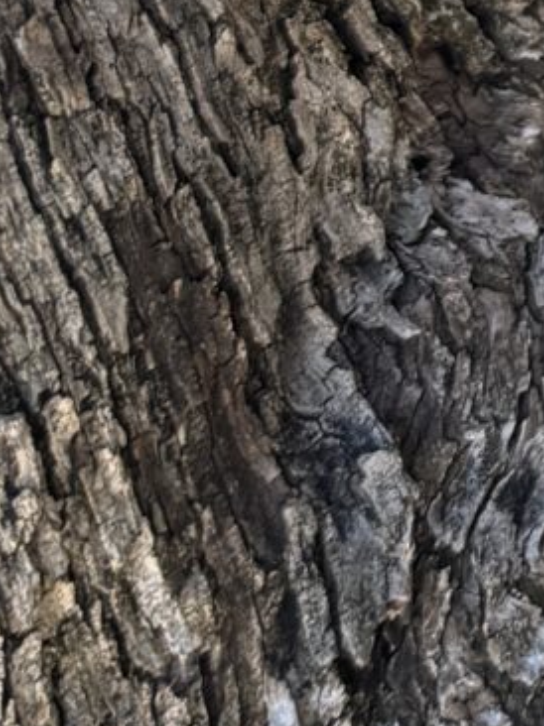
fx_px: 3524
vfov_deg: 10.8
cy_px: -678
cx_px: 1451
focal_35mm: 168
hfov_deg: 7.9
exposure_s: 1/130
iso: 64
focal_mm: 6.76
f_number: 1.78
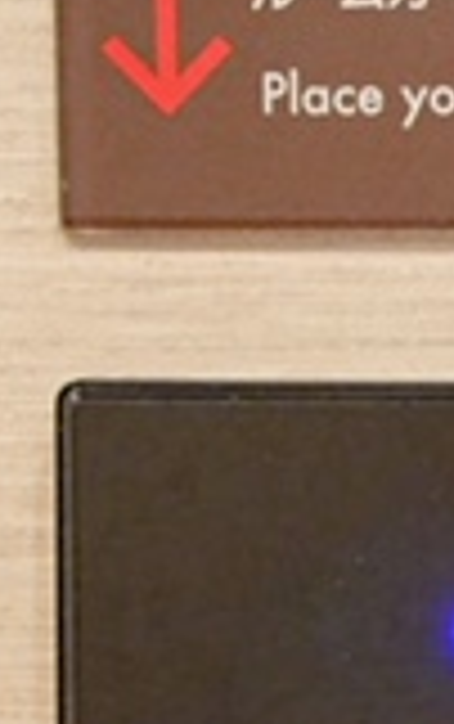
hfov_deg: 5.8
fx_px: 4403
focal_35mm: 223
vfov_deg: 9.3
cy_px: 746
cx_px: 926
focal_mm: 55
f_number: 5
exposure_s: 1/100
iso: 3200
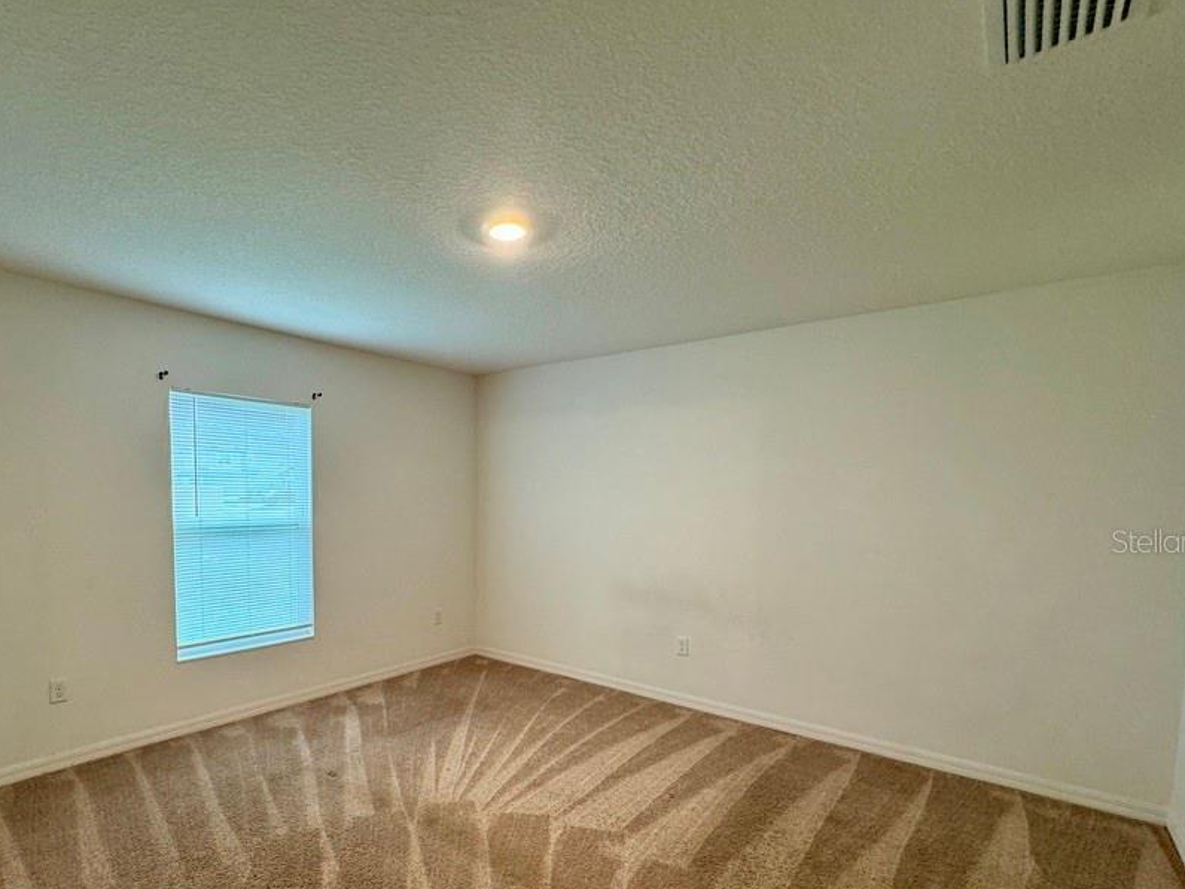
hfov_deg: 86.9
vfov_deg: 70.7
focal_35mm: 18
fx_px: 616
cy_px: 541
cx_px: 490
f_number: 2.2
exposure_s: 1/60
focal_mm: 2.22
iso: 160
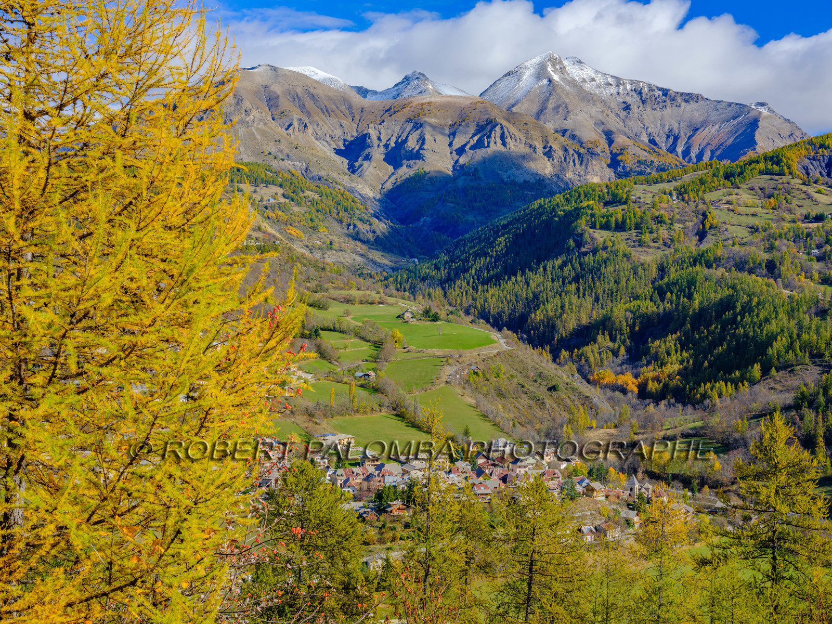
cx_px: 416
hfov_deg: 38.2
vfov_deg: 29.1
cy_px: 312
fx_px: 1202
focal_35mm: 50
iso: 160
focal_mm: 63
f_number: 16
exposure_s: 1/60
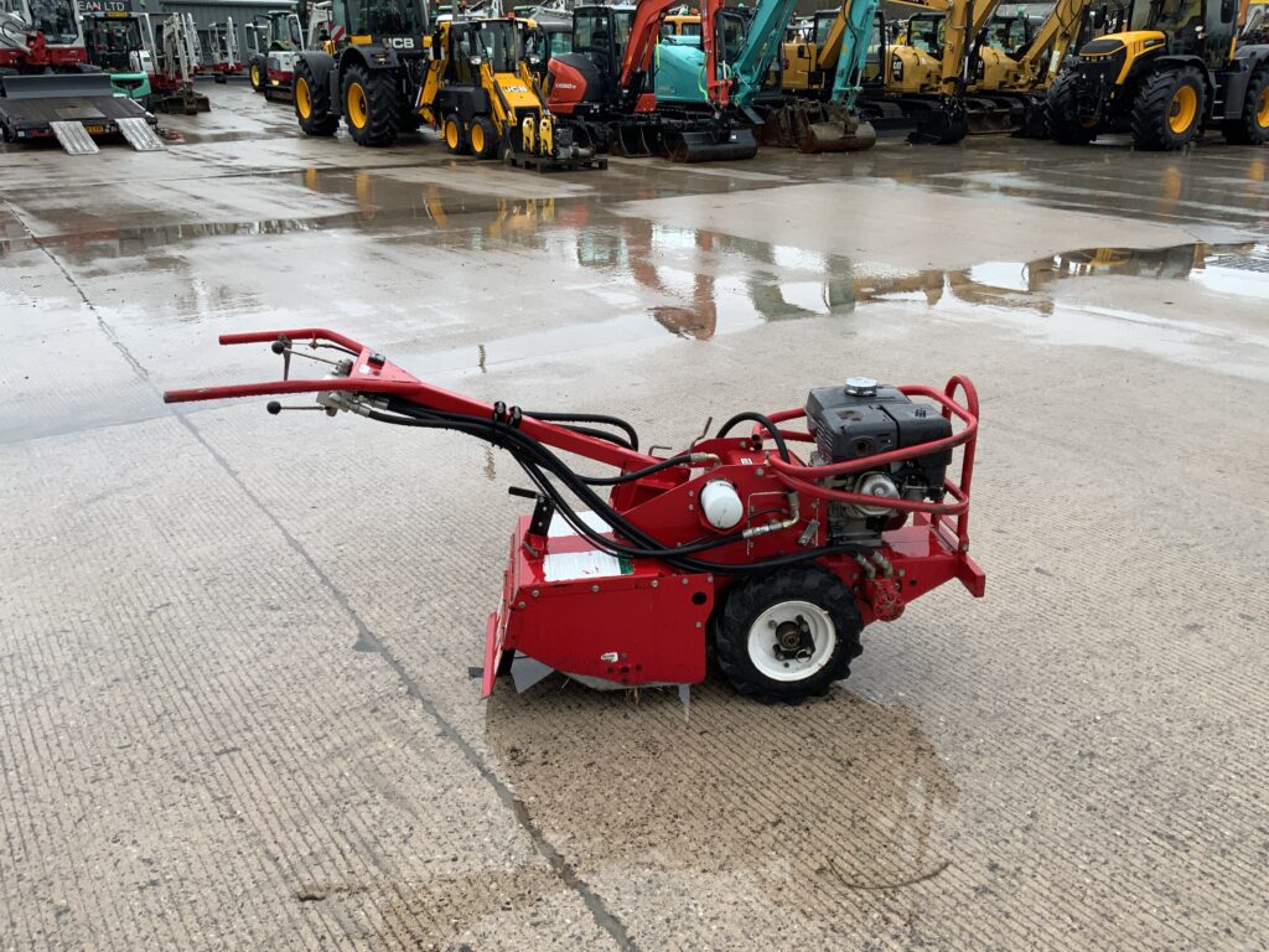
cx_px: 634
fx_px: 1063
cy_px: 476
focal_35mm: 29
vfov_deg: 48.2
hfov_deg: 61.7
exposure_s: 1/394
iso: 16
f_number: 1.8
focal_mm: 3
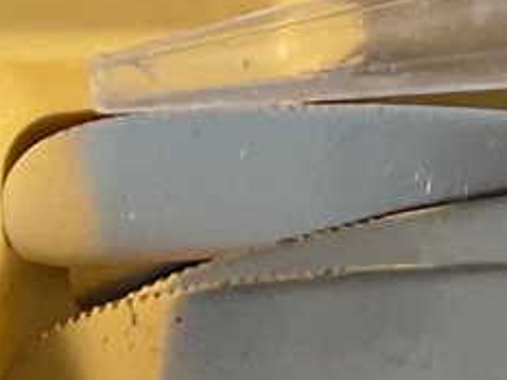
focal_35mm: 189
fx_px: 2768
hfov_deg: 9.7
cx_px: 1019
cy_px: -506
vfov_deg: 7.4
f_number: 1.8
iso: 160
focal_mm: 3
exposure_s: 1/60
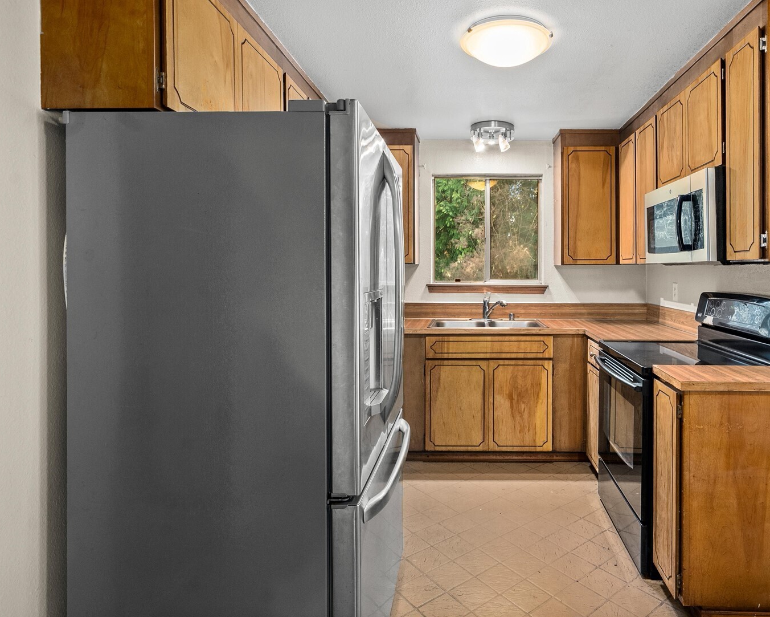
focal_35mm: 20
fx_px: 456
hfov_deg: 79.4
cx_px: 465
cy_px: 295
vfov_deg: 68.1
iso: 1000
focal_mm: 17
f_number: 7.1
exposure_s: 1/4
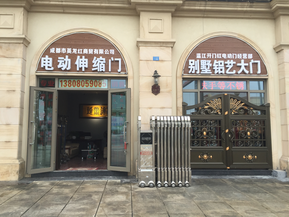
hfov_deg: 61.7
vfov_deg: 48.2
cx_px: 144
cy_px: 108
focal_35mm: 29
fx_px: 242
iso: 40
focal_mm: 4.15
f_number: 2.2
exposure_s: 1/100
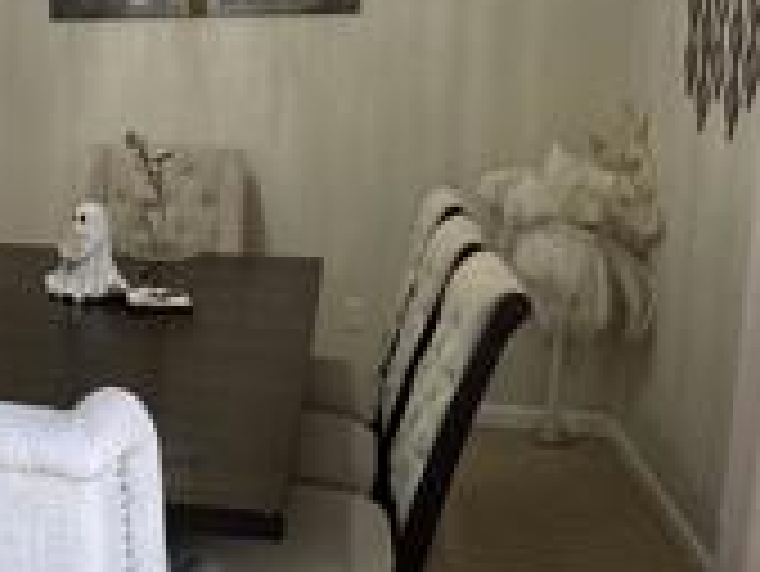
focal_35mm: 53
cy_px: 185
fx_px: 1164
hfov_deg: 33.3
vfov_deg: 27.4
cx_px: 13
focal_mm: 2.22
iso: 200
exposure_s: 1/120
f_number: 2.2
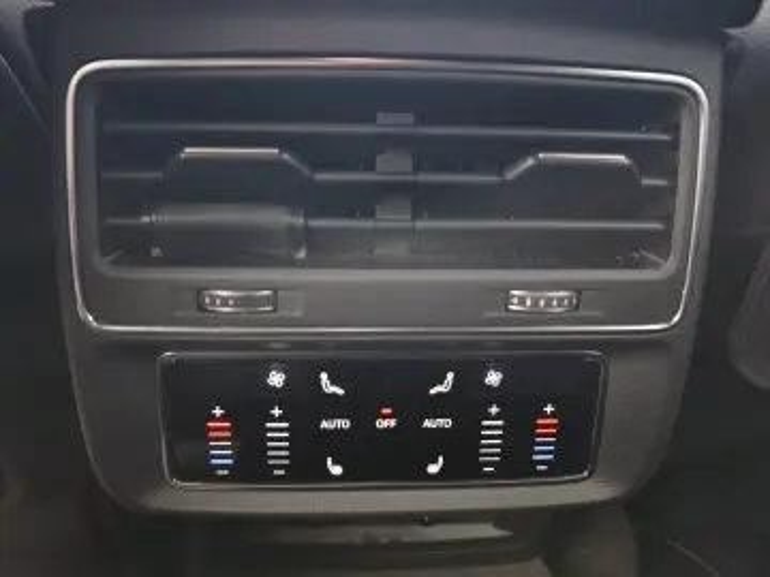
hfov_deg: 73.9
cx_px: 385
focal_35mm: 23
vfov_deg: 58.9
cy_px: 288
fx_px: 512
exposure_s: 1/57.1
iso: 250
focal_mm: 6.55
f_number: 1.6
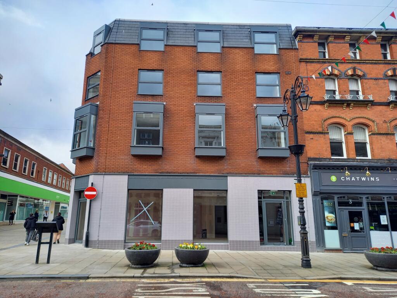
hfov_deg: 69.4
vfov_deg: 54.9
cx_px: 198
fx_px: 287
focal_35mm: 25
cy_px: 149
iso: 50
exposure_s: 1/254
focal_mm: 4.6
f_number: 2
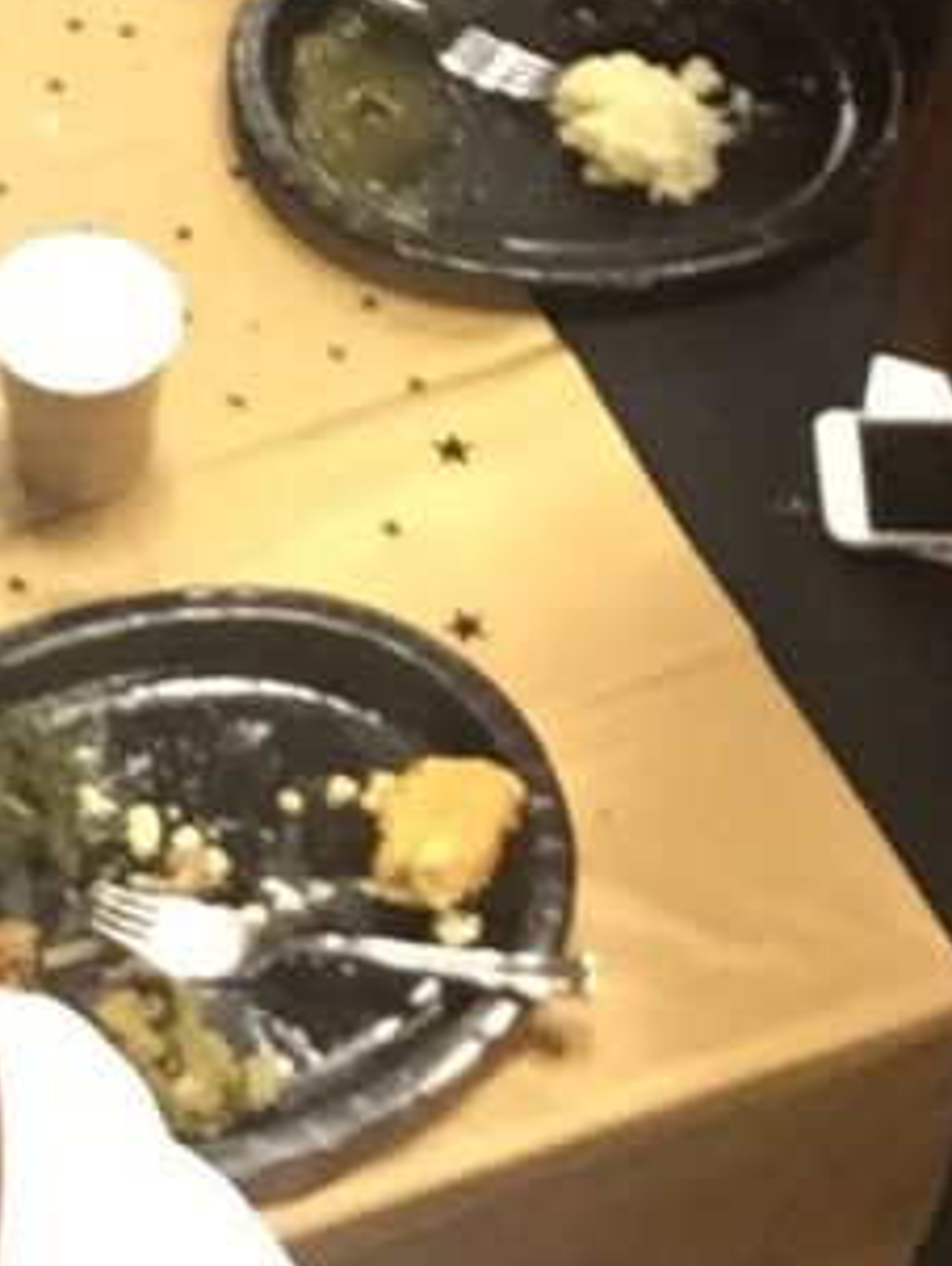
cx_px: -8
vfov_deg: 18.5
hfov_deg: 13.9
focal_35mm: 105
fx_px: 3845
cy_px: 239
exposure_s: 1/30
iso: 320
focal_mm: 2.65
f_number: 2.2
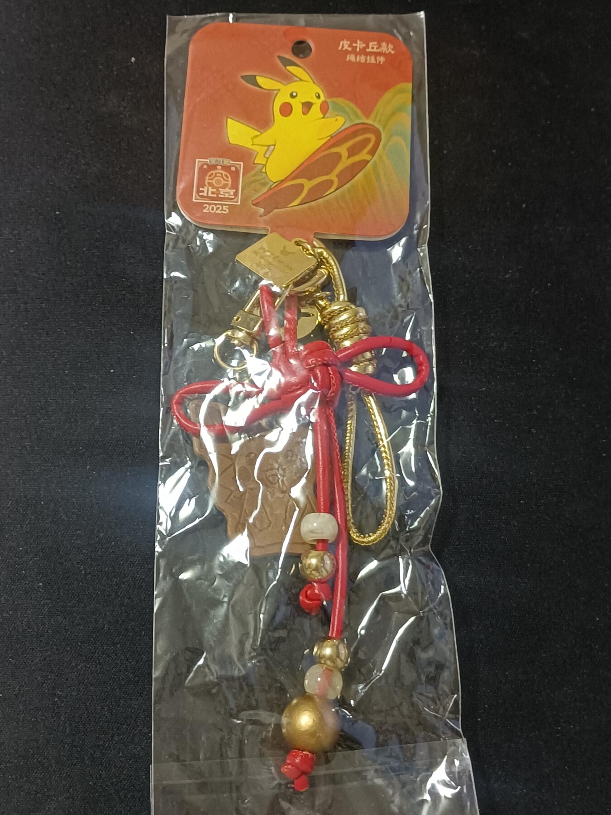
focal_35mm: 43
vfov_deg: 43.9
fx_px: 1012
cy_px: 408
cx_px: 306
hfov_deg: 33.6
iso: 1329
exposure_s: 1/33.3
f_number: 1.8
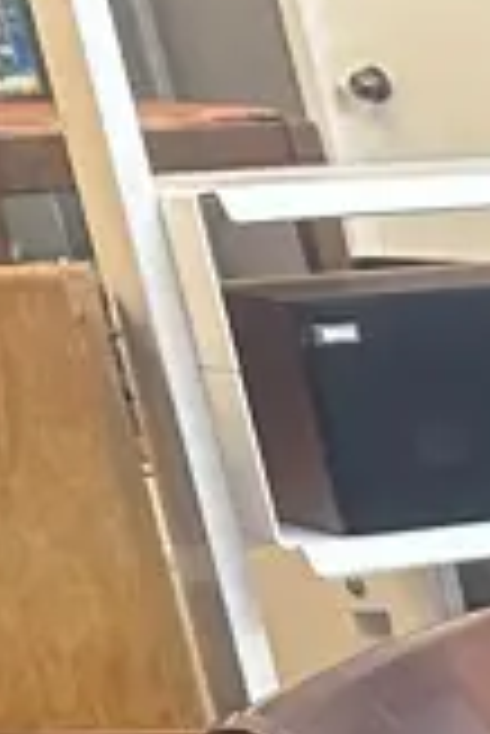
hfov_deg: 6.6
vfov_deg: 11.2
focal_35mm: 157
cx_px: 2063
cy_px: 1680
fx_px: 3198
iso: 320
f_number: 1.78
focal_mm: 6.86
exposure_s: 1/50
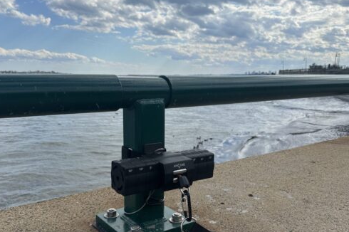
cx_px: 174
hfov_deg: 55.8
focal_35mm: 34
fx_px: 329
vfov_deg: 38.7
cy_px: 136
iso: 80
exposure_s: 1/7042
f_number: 1.78
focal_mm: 6.86
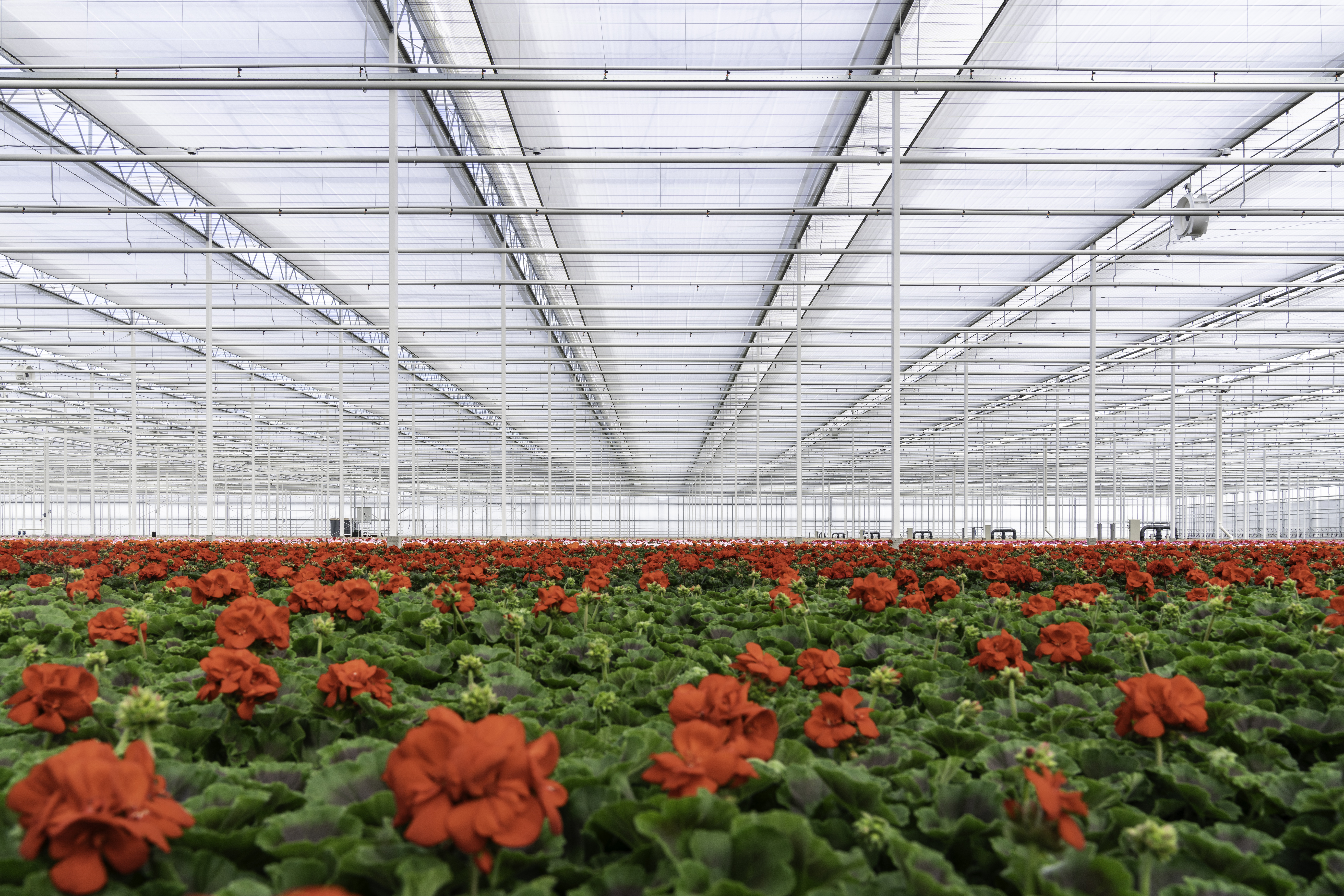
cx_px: 672
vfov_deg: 45.0
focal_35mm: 29
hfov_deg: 63.7
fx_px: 1083
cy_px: 448
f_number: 11
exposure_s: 1/100
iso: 125
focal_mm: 29
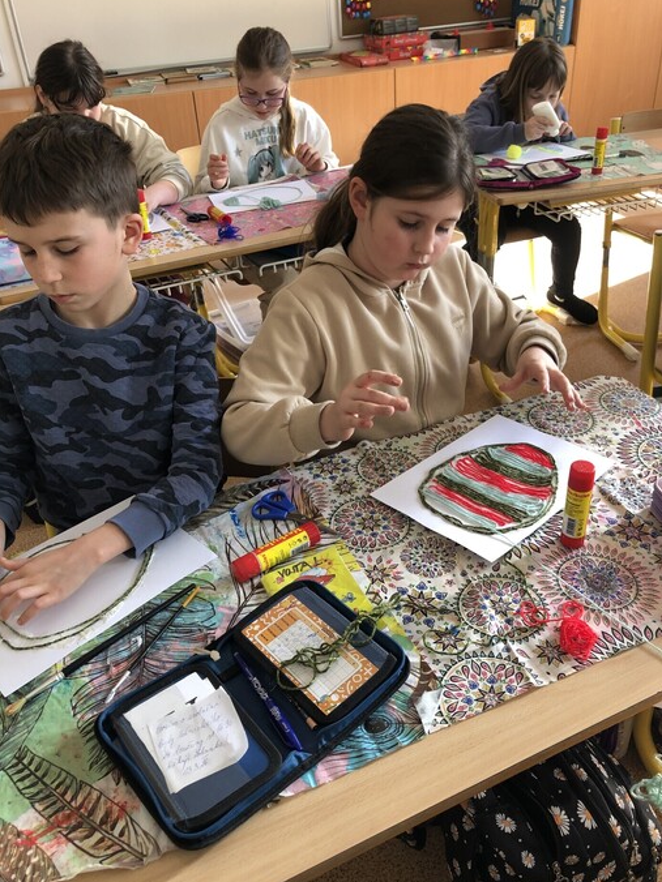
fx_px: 739
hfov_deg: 48.2
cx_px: 321
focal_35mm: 29
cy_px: 450
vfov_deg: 61.7
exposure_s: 1/30
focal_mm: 3.99
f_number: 1.8
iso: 25
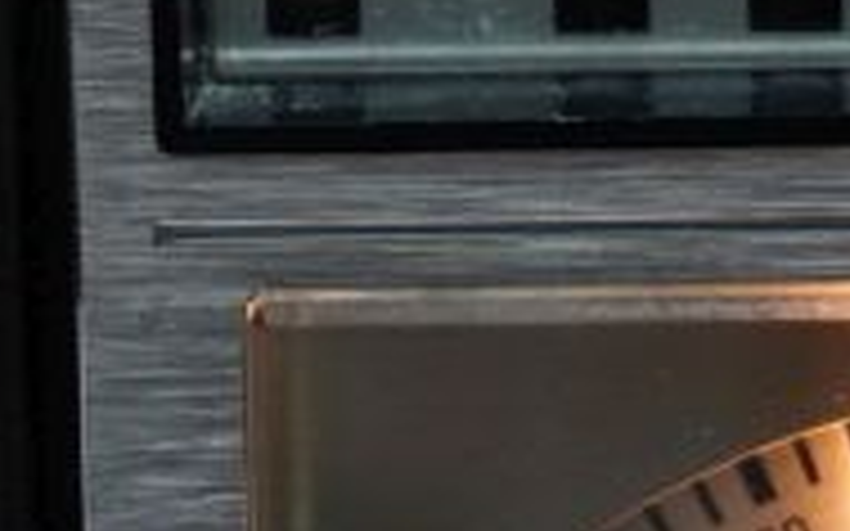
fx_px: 5998
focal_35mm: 259
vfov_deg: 5.0
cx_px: 715
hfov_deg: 8.1
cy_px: -398
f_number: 5.6
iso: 3200
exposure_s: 1/25
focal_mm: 50
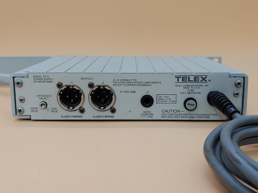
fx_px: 306
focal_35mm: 41
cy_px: 96
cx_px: 129
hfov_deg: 45.8
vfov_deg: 35.1
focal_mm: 4.36
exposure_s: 1/62
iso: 50
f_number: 1.8
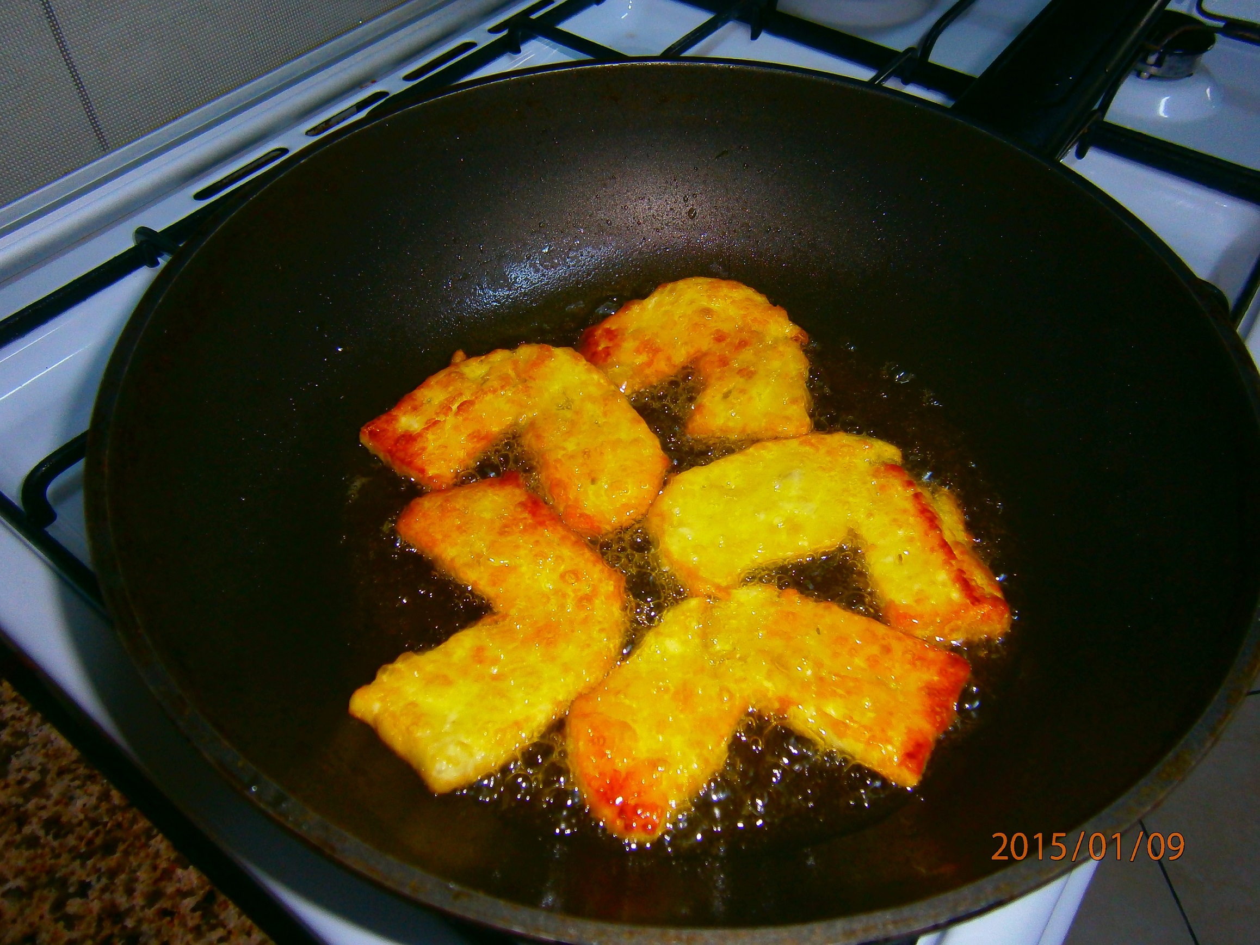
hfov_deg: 67.3
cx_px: 630
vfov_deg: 53.1
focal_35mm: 26
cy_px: 472
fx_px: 946
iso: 125
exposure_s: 1/30
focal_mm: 4.7
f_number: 2.8
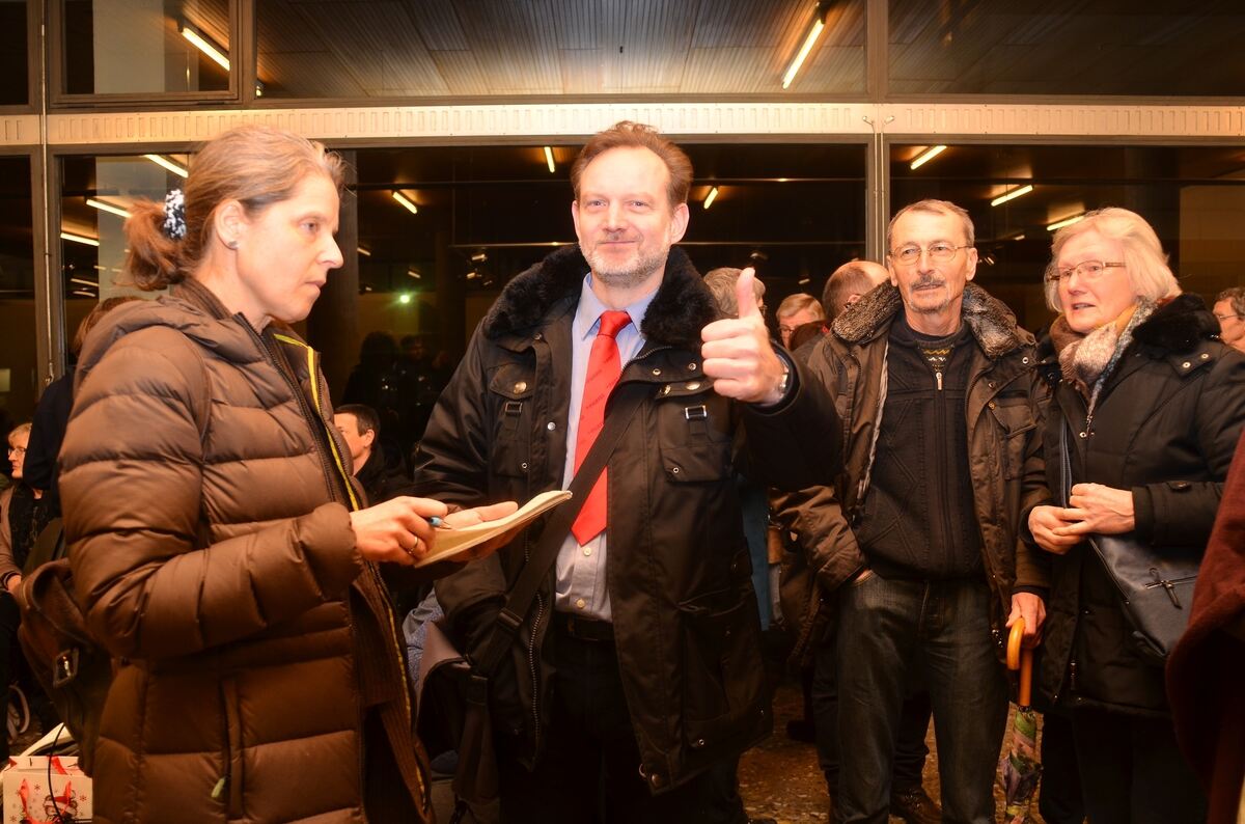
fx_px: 1035
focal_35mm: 30
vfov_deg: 43.4
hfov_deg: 62.0
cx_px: 622
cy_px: 412
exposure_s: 1/60
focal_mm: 20
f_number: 3.5
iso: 400
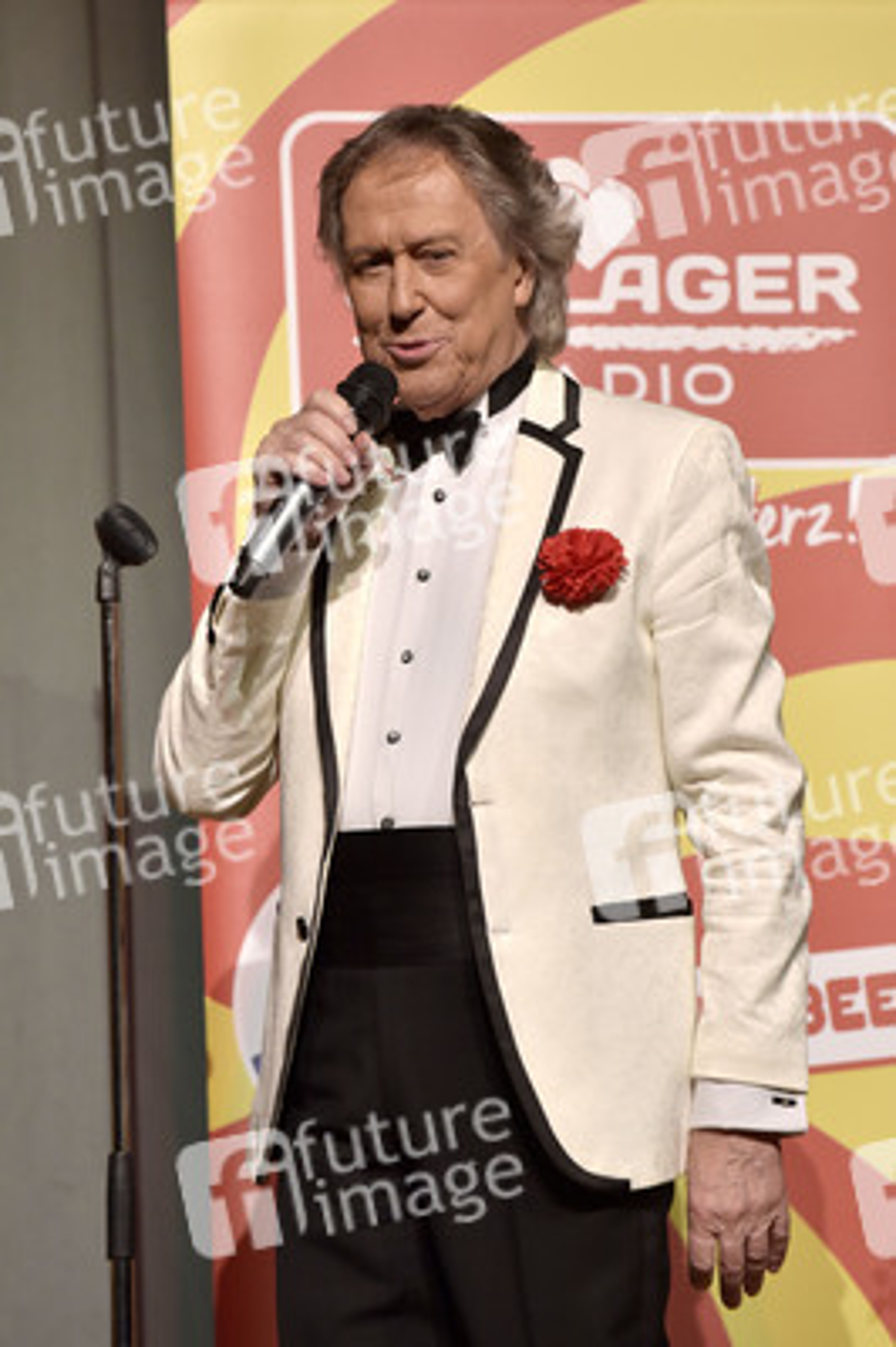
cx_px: 448
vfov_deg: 11.4
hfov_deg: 7.6
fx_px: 6731
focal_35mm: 180
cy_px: 674
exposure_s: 1/200
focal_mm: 180
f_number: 4.5
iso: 1600
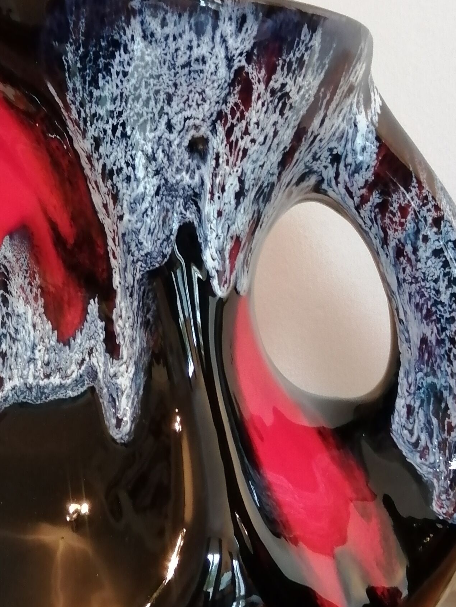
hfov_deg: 22.6
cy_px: 275
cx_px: 95
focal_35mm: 64
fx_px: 1124
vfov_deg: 30.2
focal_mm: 3.6
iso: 640
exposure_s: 1/16.7
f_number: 1.8
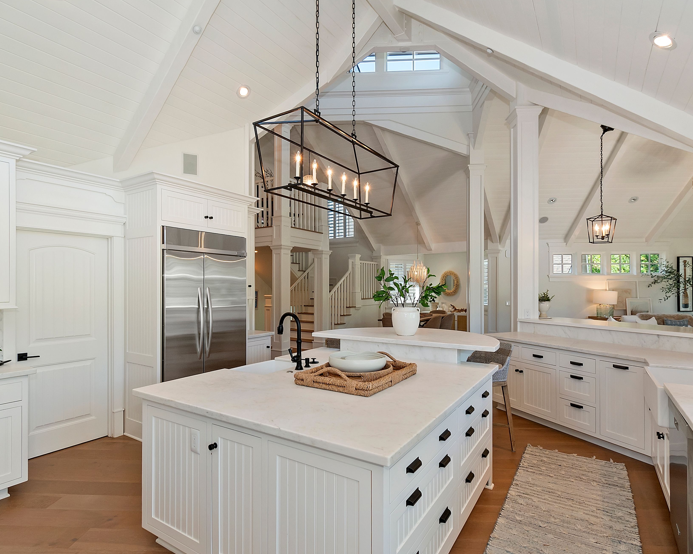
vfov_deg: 77.0
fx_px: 349
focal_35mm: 17
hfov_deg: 89.6
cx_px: 343
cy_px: 276
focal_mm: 10
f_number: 8
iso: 400
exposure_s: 1/30
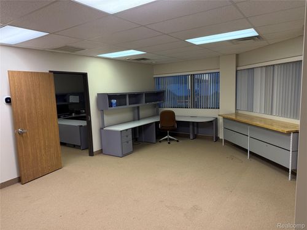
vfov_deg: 56.8
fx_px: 213
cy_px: 115
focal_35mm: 24
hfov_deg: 71.6
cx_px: 154
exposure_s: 1/60
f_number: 1.78
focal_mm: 6.76
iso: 250
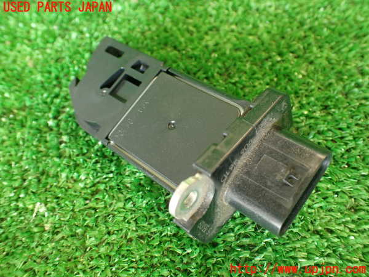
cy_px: 138
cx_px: 184
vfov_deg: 44.2
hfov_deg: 56.8
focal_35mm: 32
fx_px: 341
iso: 320
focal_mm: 5.79
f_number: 2.4
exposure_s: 1/30
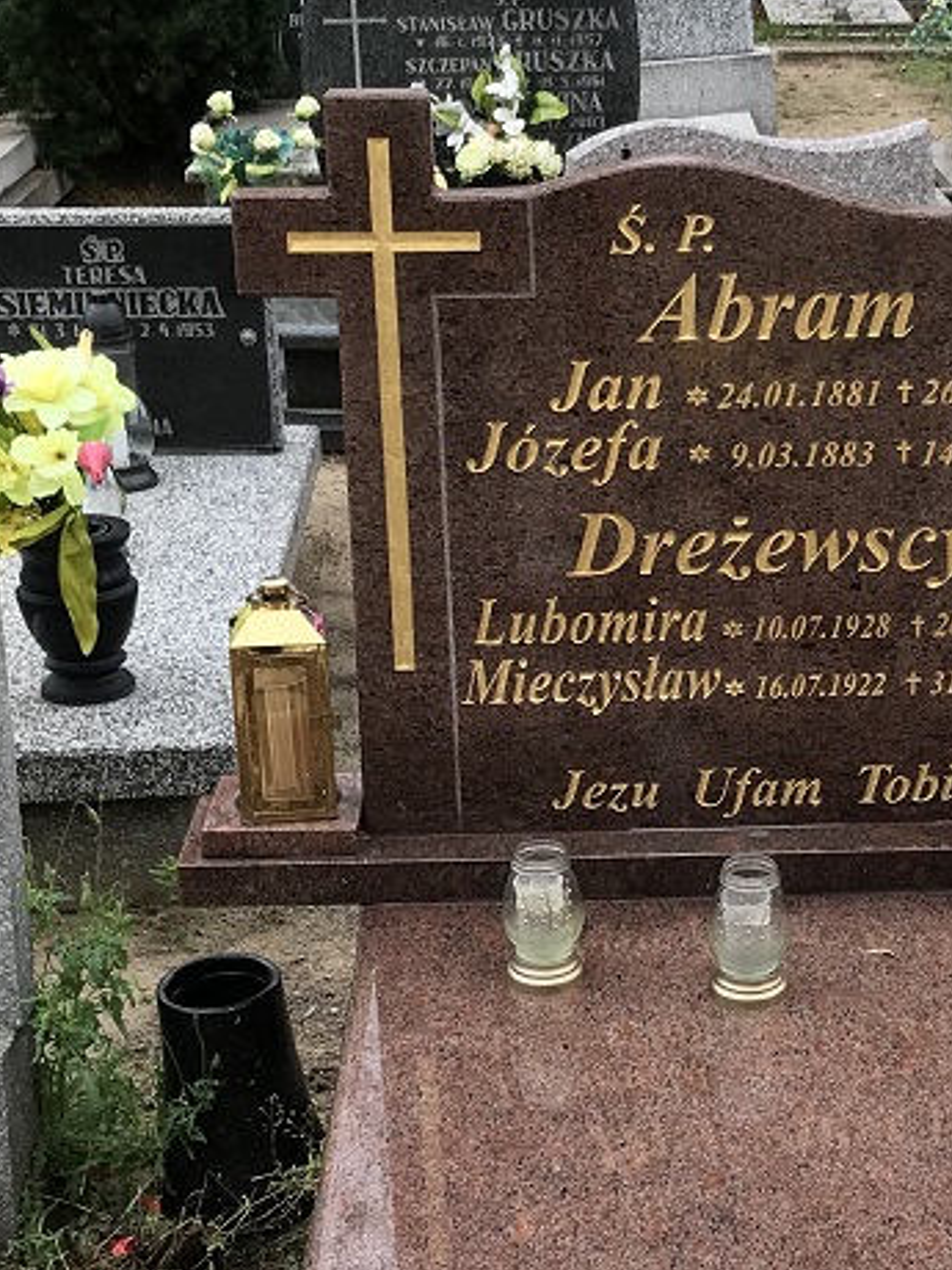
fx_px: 2677
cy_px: 850
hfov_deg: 20.0
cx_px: 698
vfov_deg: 26.5
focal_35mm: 73
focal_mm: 3.99
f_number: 1.8
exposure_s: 1/526
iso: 20
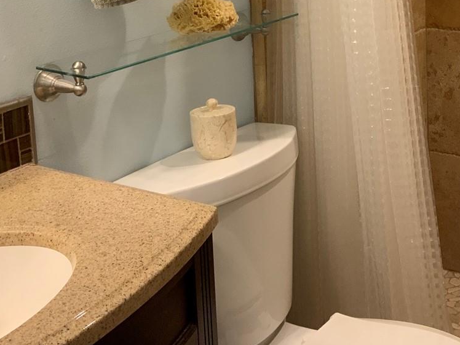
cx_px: 341
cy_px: -2
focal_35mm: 62
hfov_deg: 30.7
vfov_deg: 22.7
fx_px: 824
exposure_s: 1/60
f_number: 1.8
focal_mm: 3
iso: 80
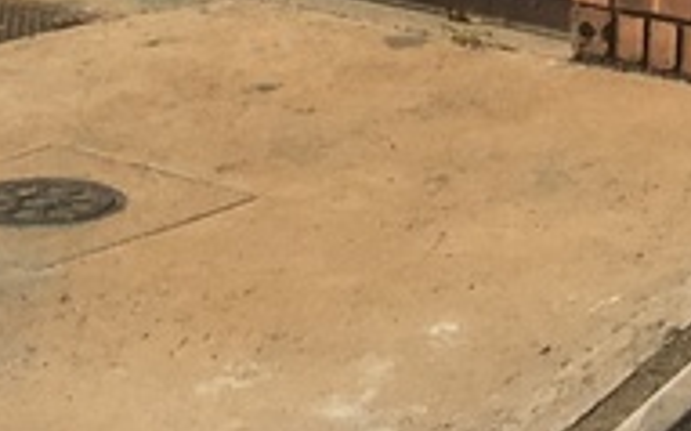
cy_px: -598
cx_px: -416
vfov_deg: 6.5
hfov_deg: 10.4
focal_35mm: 193
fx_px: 3631
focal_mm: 4.15
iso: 25
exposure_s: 1/2262
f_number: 2.2
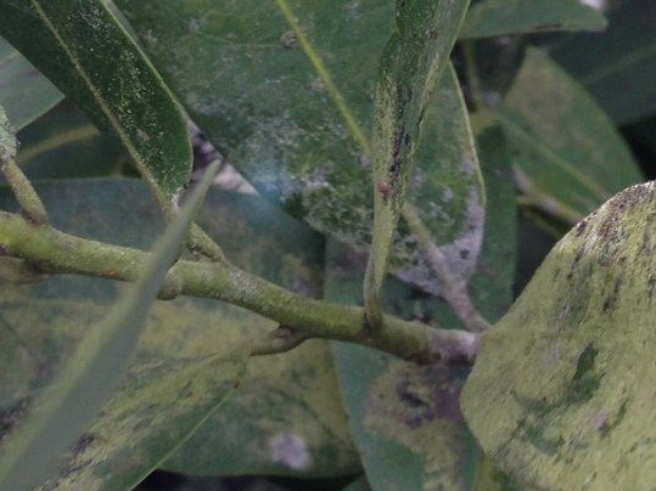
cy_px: -210
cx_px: 157
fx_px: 1895
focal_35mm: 100
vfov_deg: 14.0
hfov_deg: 19.5
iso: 64
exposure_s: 1/120
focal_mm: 4.12
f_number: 2.4
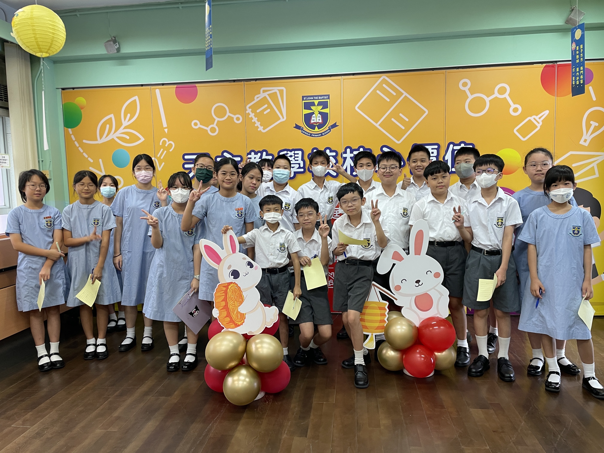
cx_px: 302
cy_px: 226
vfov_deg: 53.1
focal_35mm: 26
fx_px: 454
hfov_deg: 67.3
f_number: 1.6
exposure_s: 1/50
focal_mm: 4.2
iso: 80
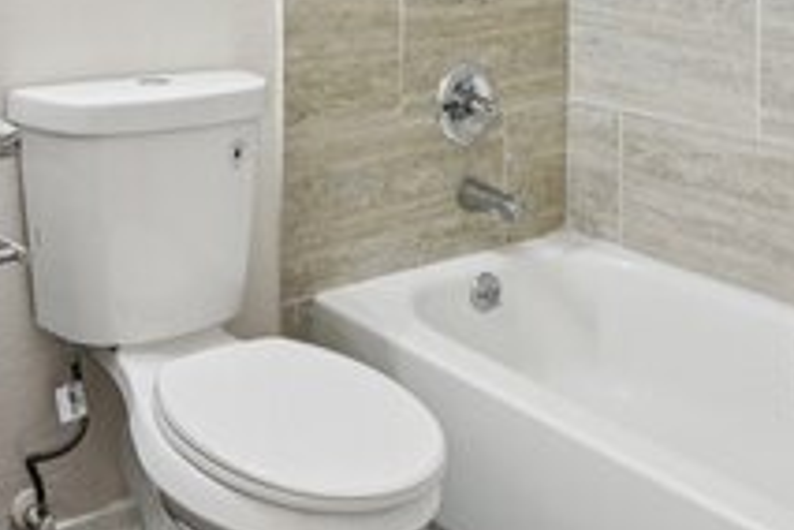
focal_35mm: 48
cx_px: 145
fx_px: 1059
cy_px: -125
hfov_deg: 39.3
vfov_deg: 25.0
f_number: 8
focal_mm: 16
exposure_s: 1/15
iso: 720
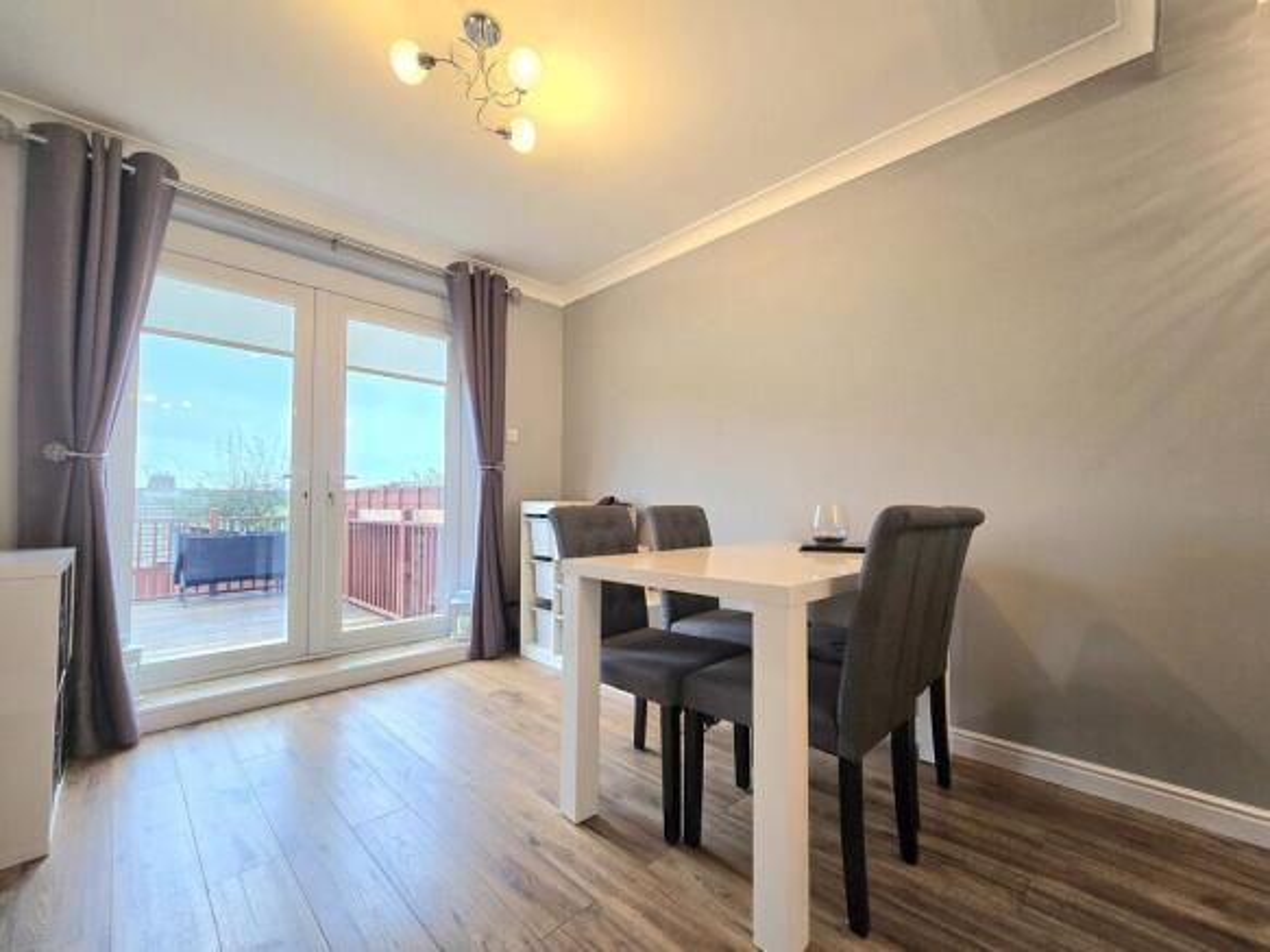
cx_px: 635
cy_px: 476
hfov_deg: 106.2
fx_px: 477
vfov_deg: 89.9
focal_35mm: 13
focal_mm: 2.2
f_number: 2.2
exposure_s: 1/50
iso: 125
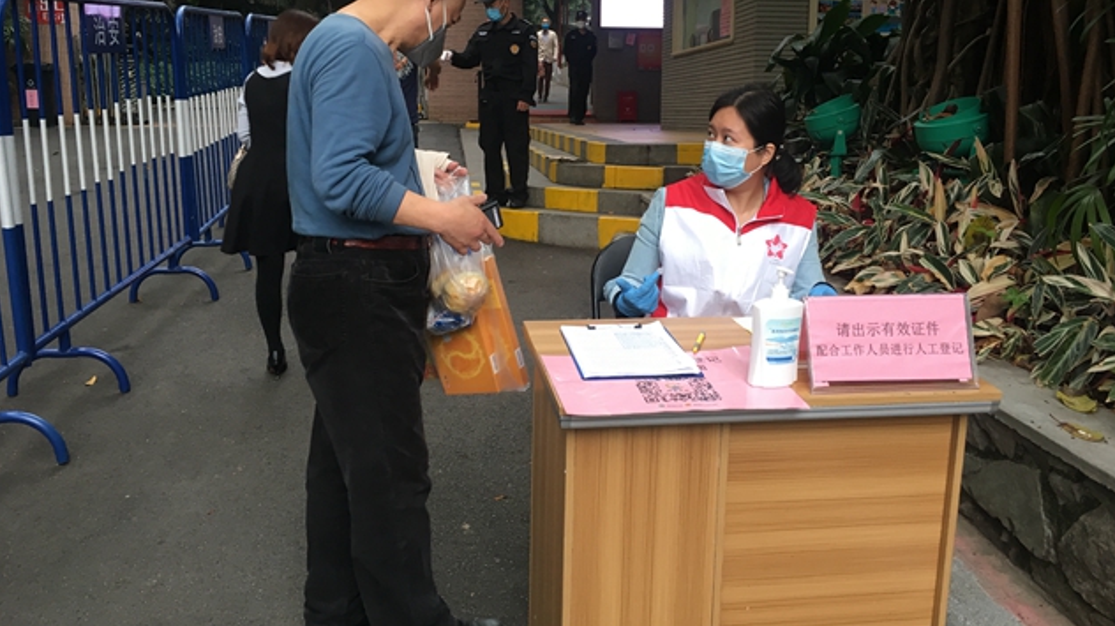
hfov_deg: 61.0
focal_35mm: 32
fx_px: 946
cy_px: 229
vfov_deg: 36.4
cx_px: 559
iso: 80
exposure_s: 1/33
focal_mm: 4.15
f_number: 2.2
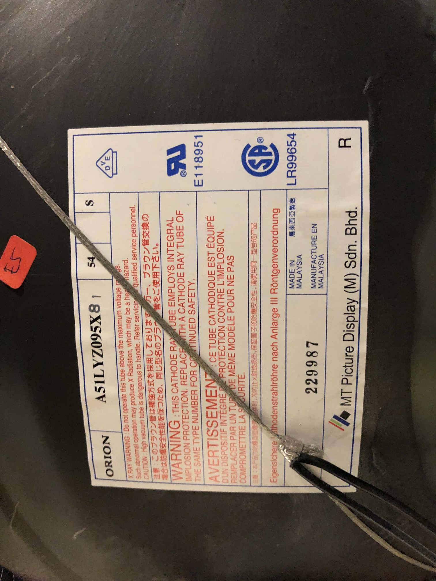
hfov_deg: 49.7
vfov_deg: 63.4
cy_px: 290
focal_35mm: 28
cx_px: 218
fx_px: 470
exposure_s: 1/5
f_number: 1.8
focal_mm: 4
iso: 100
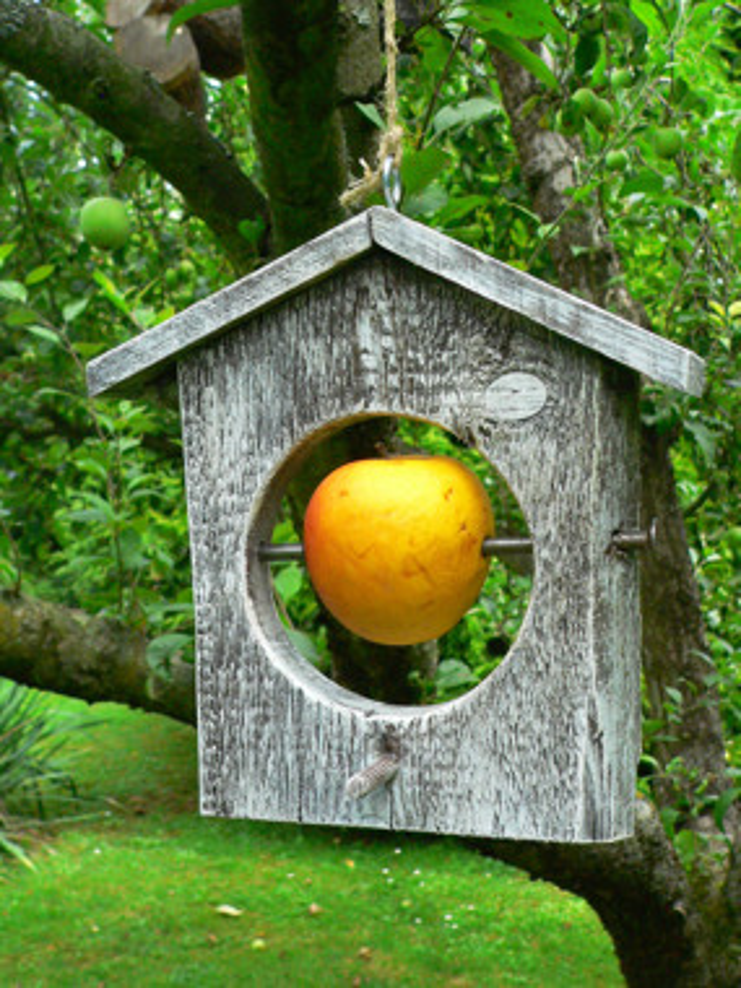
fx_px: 1541
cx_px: 370
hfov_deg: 27.0
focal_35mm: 54
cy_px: 494
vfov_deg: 35.5
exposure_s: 1/500
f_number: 4
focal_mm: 8.9
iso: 400
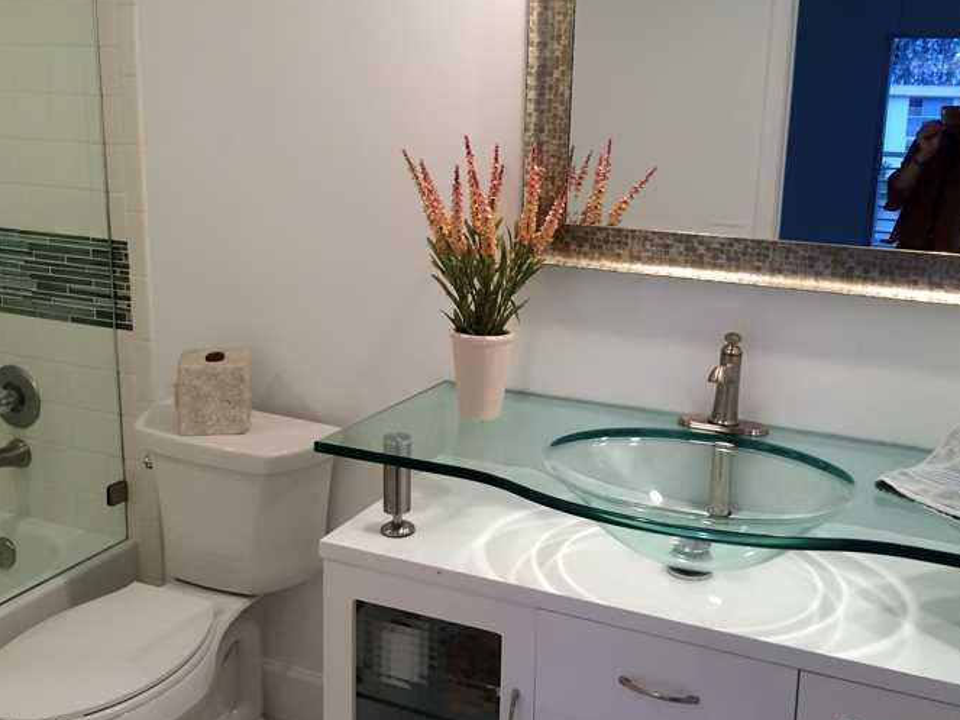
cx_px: 530
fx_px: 970
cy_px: 313
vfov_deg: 40.6
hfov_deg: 52.5
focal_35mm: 35
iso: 40
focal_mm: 4.15
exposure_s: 1/40
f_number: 2.2
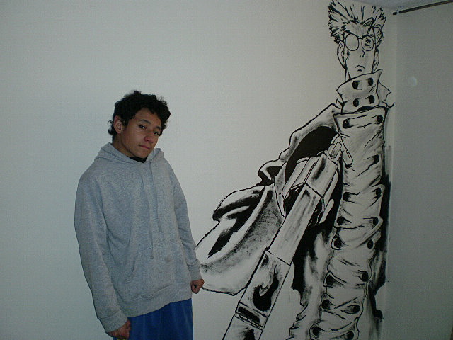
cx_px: 226
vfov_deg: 39.7
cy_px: 170
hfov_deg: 51.4
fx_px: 471
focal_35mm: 36
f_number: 3.1
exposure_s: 1/30
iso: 125
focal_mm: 6.3
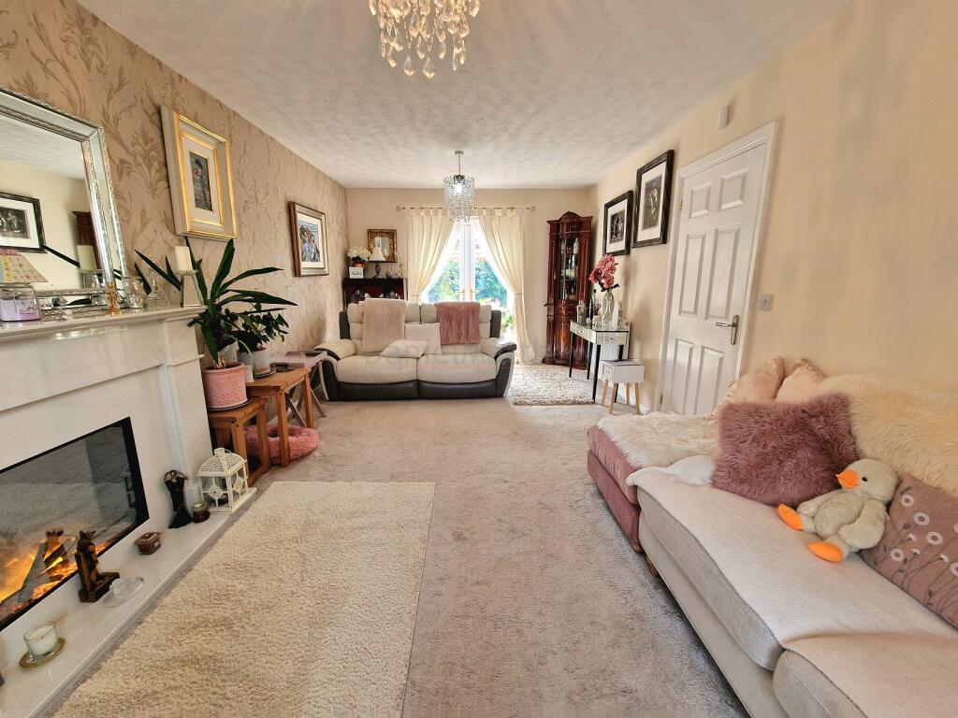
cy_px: 359
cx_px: 479
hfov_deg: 106.2
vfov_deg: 89.9
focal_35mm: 13
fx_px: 360
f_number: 2.2
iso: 64
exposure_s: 1/50
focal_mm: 2.2
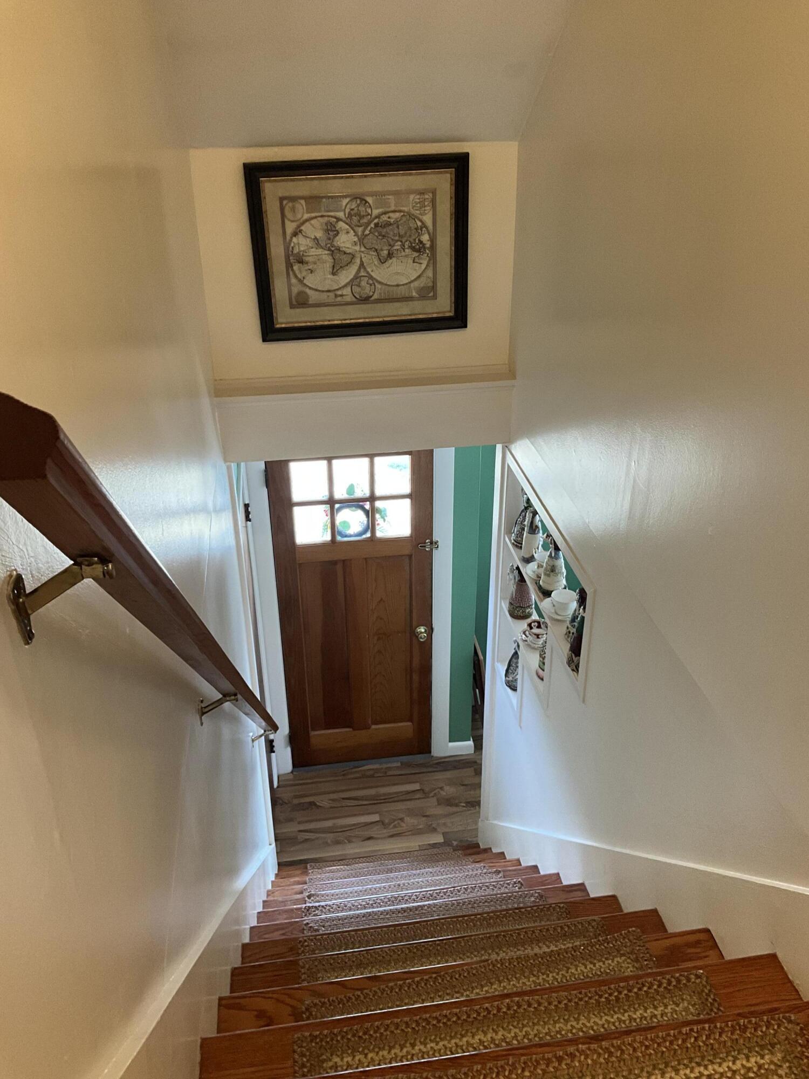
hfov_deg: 48.2
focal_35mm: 29
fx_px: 904
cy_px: 540
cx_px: 404
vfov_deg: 61.7
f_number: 1.8
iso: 160
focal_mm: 3
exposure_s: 1/60
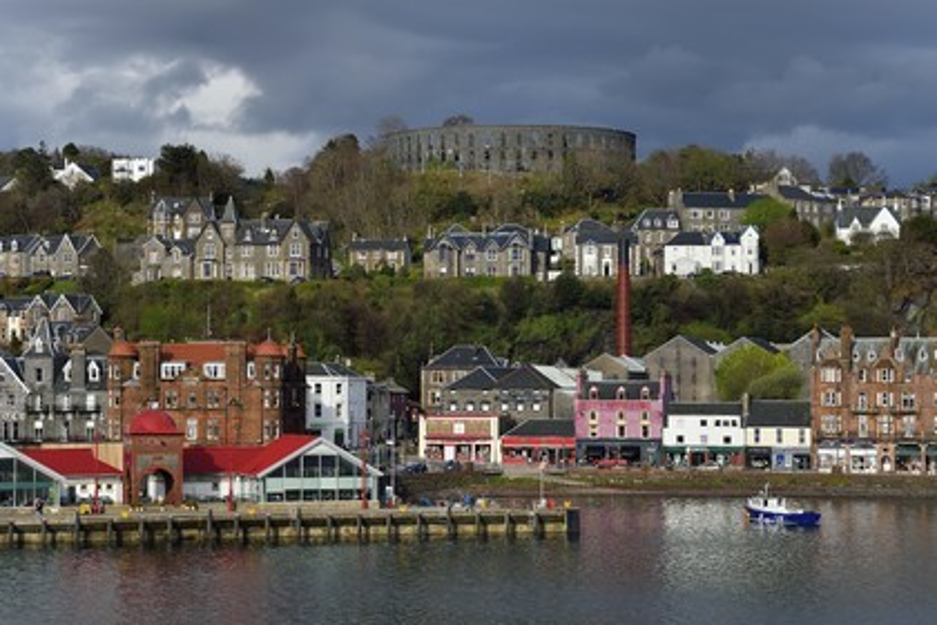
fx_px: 2655
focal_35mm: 102
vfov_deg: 13.4
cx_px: 468
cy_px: 312
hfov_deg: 20.0
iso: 200
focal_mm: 102
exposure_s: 1/320
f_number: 10
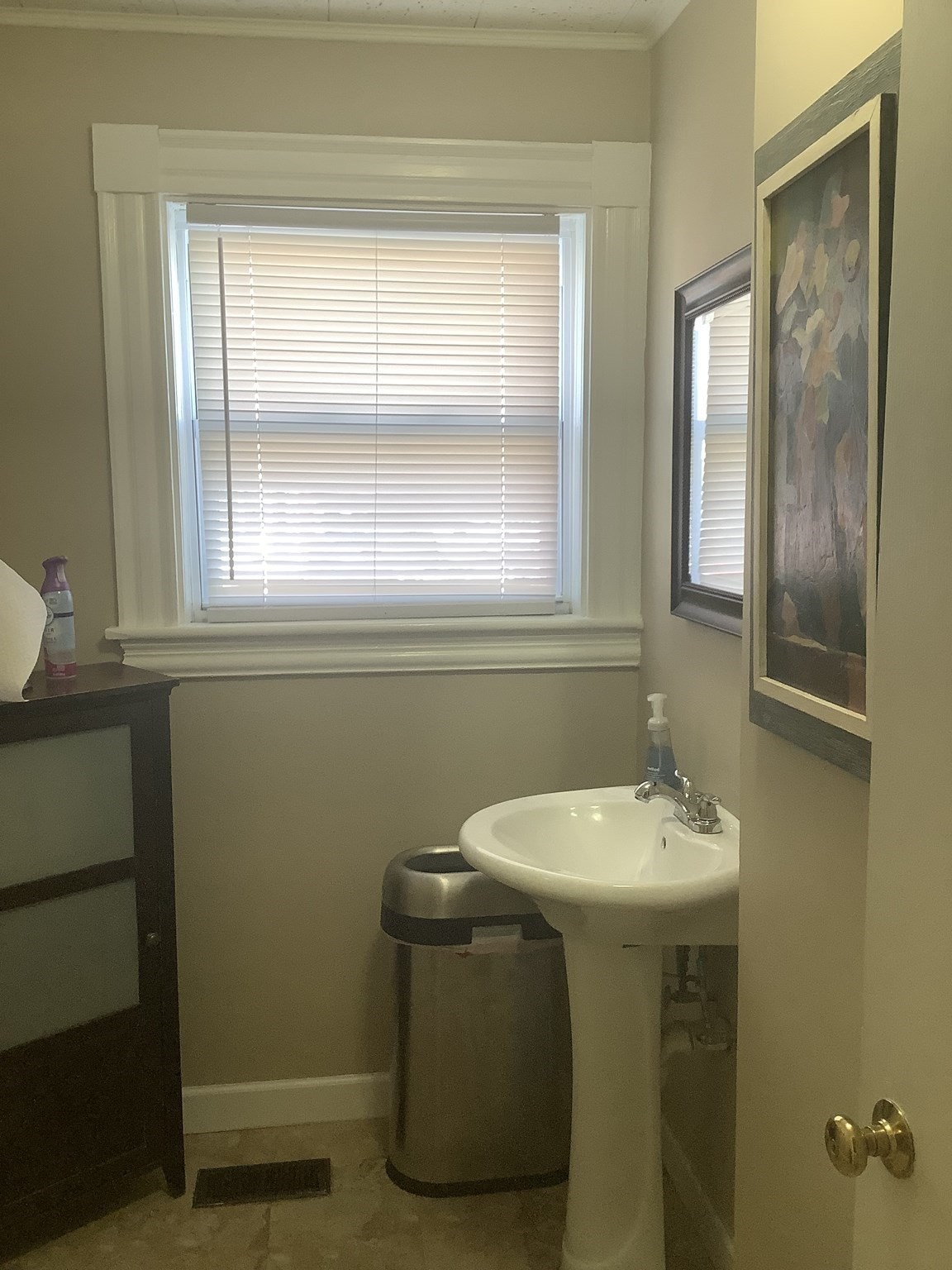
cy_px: 635
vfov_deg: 58.4
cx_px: 476
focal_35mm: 31
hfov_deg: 45.4
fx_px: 1137
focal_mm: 3.3
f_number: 2.4
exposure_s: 1/60
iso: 64
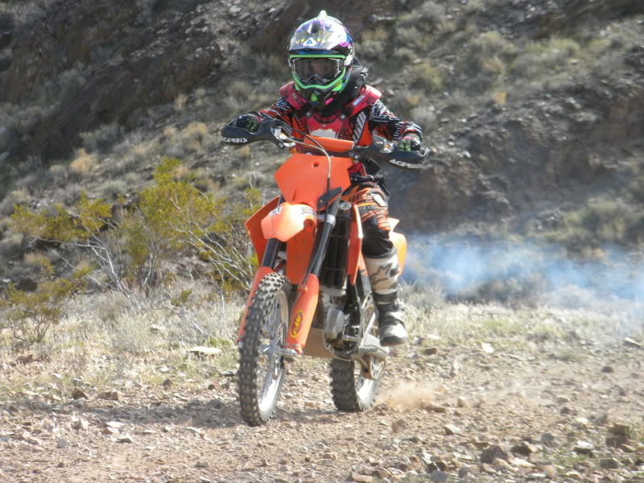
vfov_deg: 6.2
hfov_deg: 8.3
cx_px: 322
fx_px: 4428
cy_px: 242
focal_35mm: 238
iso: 192
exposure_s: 1/413
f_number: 5.2
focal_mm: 42.1
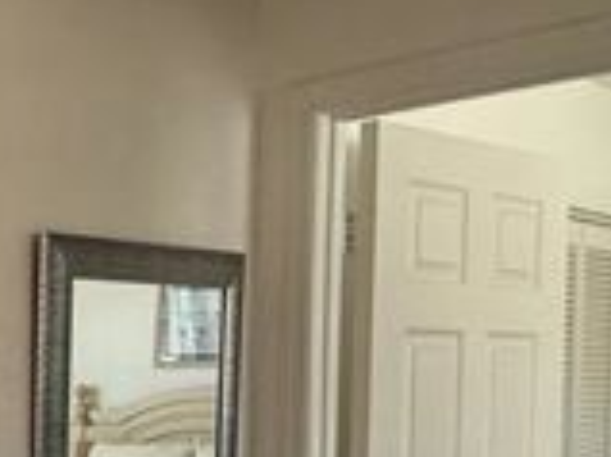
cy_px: 438
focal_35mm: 62
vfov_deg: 22.8
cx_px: -340
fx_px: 1094
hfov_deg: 23.7
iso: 160
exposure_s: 1/99
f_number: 2.2
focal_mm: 2.22
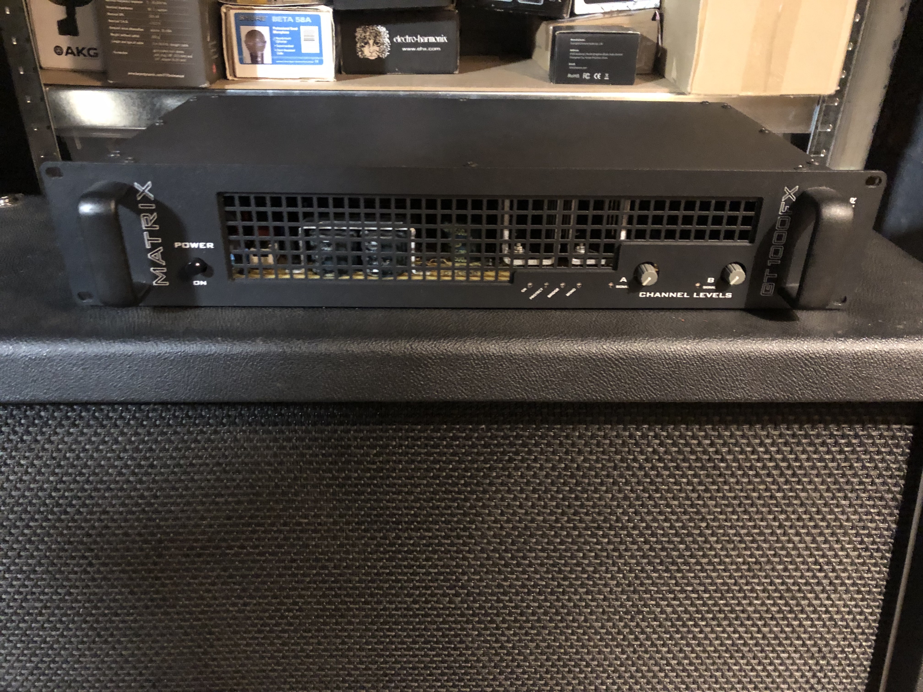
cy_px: 346
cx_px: 462
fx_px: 747
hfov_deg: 63.4
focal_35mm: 28
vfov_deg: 49.7
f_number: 1.8
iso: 250
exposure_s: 1/4
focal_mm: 4
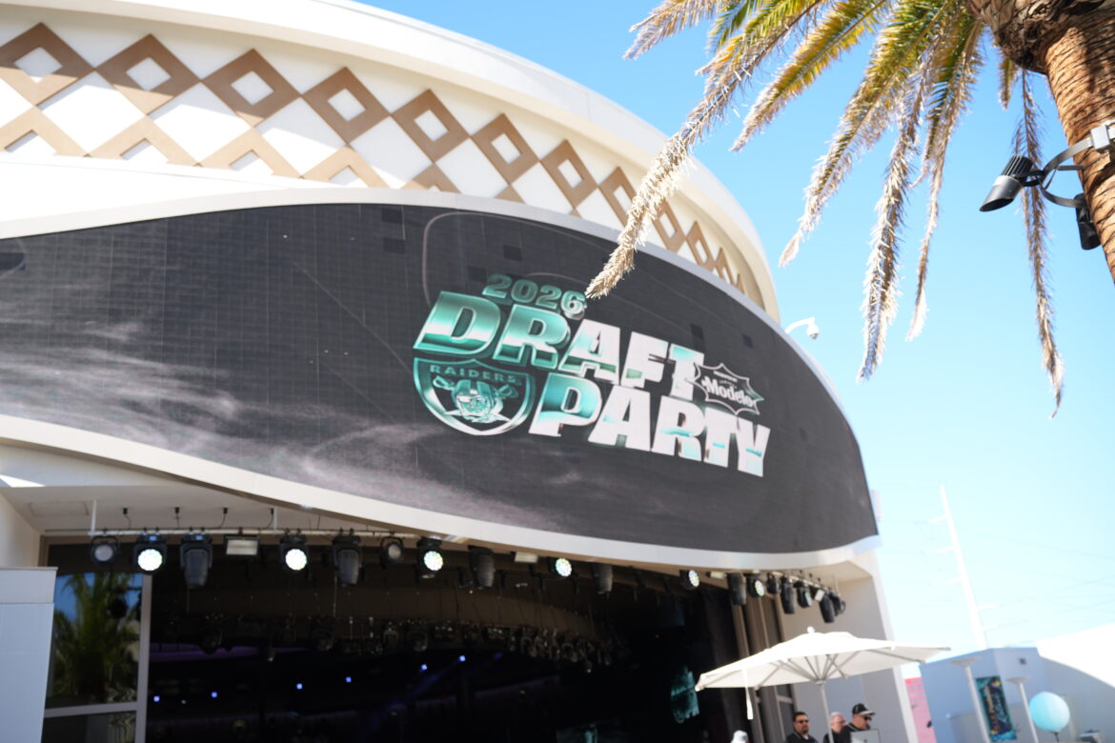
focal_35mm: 35
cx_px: 558
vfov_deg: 37.9
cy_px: 372
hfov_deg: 54.4
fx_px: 1084
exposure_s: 1/500
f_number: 2.8
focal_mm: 35
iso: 100
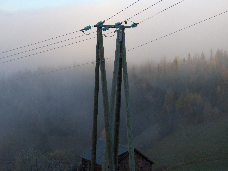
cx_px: 114
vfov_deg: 16.4
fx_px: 593
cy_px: 86
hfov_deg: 21.8
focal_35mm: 90
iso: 133
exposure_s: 1/205
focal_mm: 14.6
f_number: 4.4
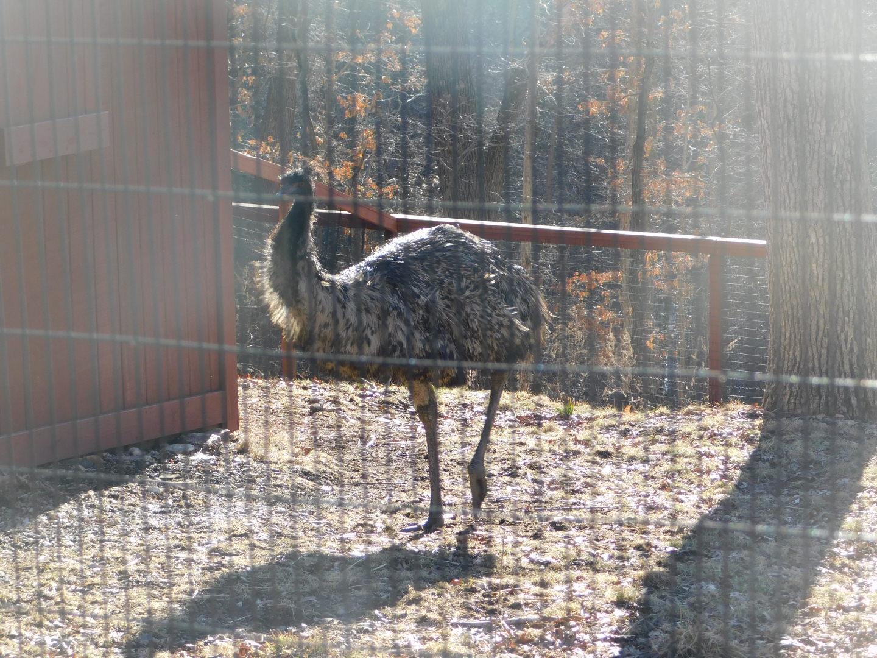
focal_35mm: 115
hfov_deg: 17.1
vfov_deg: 12.9
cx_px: 438
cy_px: 329
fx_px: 2914
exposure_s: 1/160
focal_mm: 20.3
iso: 125
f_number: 4.8
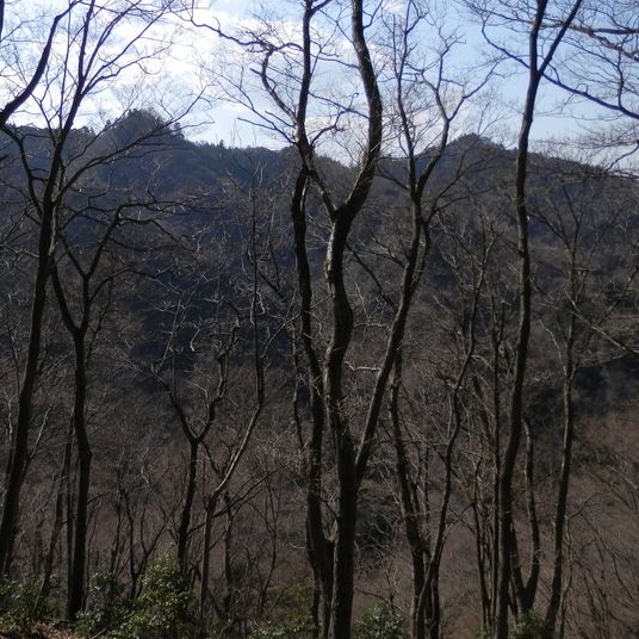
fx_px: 689
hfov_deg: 49.4
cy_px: 287
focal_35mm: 33
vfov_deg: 49.7
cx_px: 249
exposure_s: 1/125
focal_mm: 4.5
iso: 80
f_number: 8.7
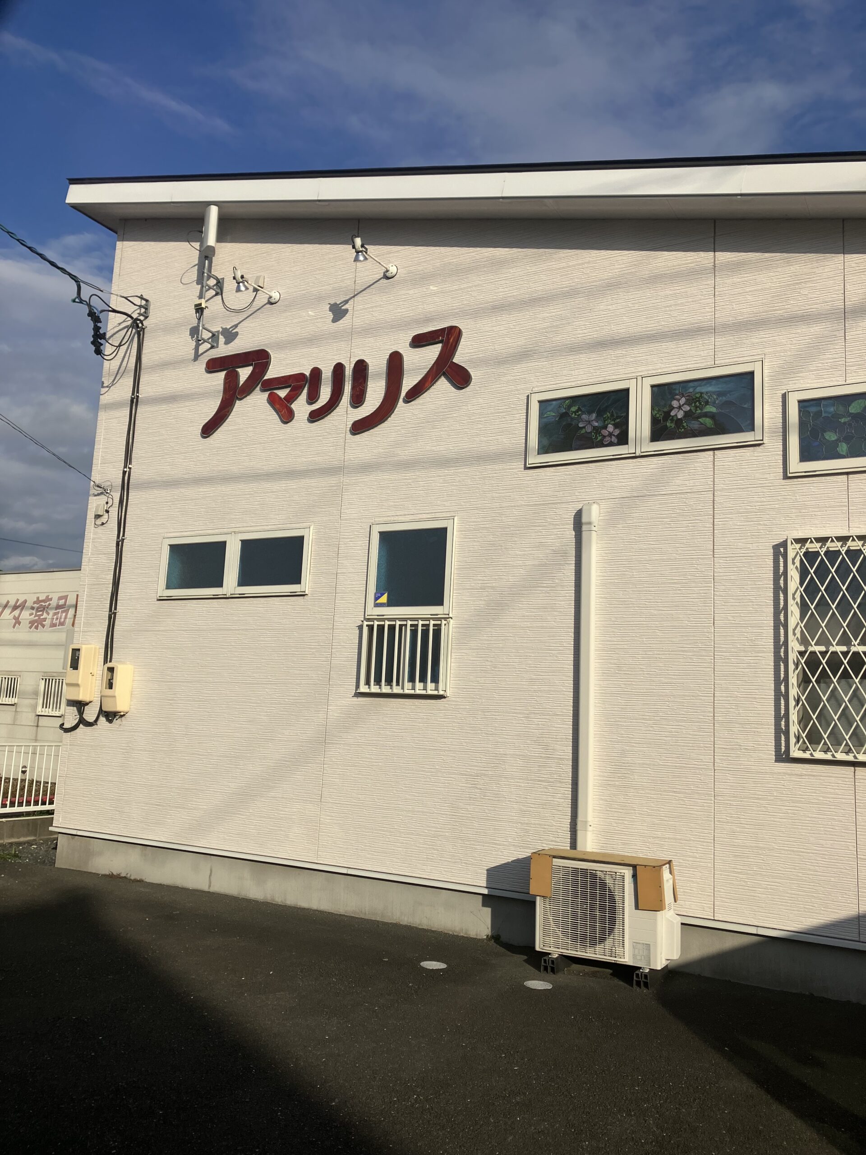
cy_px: 578
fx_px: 934
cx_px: 433
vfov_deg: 63.4
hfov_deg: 49.7
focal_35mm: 28
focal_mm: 3.99
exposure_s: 1/4425
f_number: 1.8
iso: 32
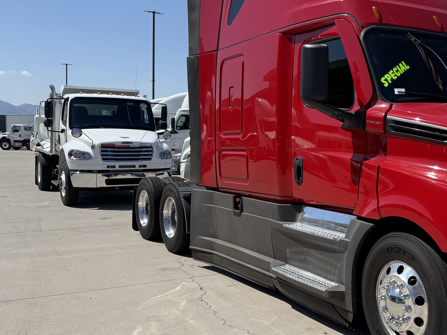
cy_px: 160
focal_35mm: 42
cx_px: 363
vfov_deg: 34.3
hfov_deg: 42.6
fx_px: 542
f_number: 1.78
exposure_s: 1/4673
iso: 80
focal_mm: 6.76
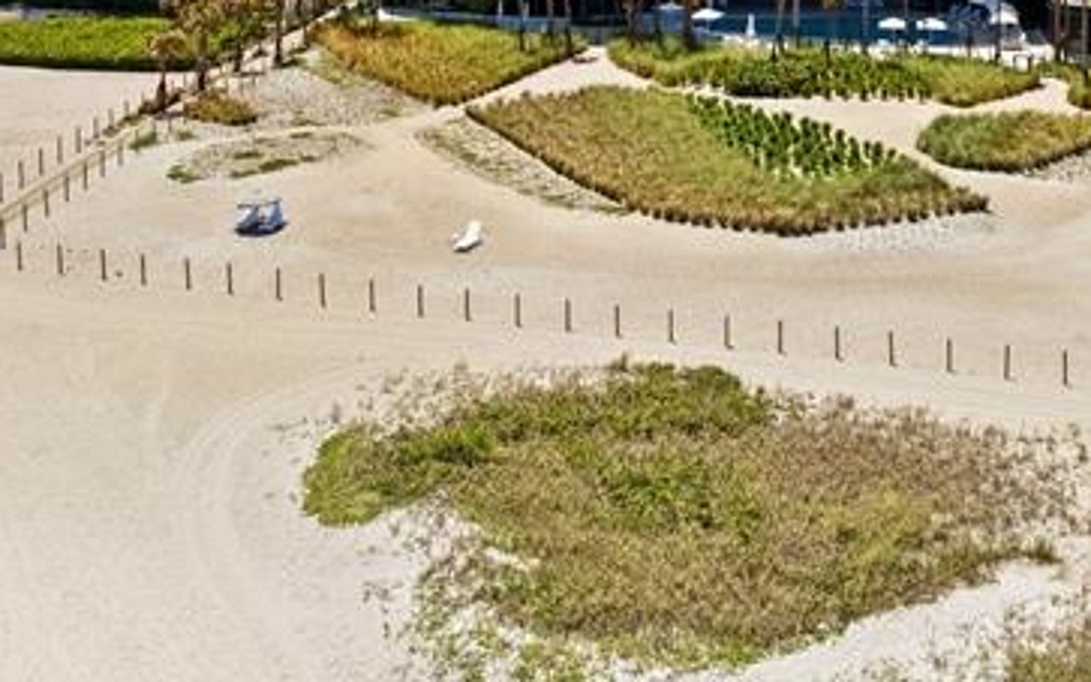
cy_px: -174
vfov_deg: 21.2
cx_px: 787
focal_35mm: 56
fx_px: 1665
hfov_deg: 35.6
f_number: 2.8
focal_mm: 12.29
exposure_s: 1/2000
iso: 100
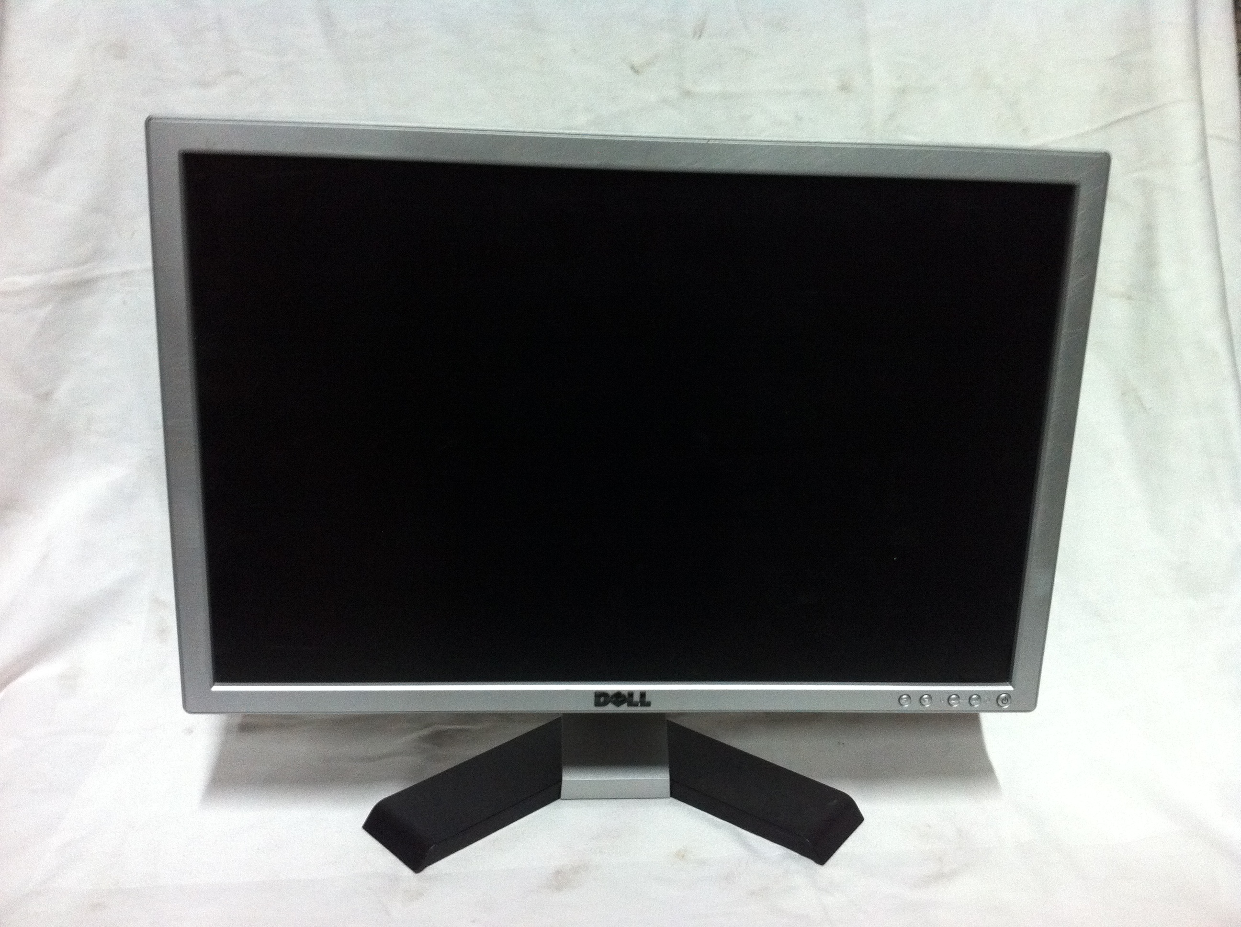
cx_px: 620
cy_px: 464
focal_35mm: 35
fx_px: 1253
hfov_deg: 52.7
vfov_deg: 40.6
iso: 250
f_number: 2.8
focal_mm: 3.85
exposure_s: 1/15
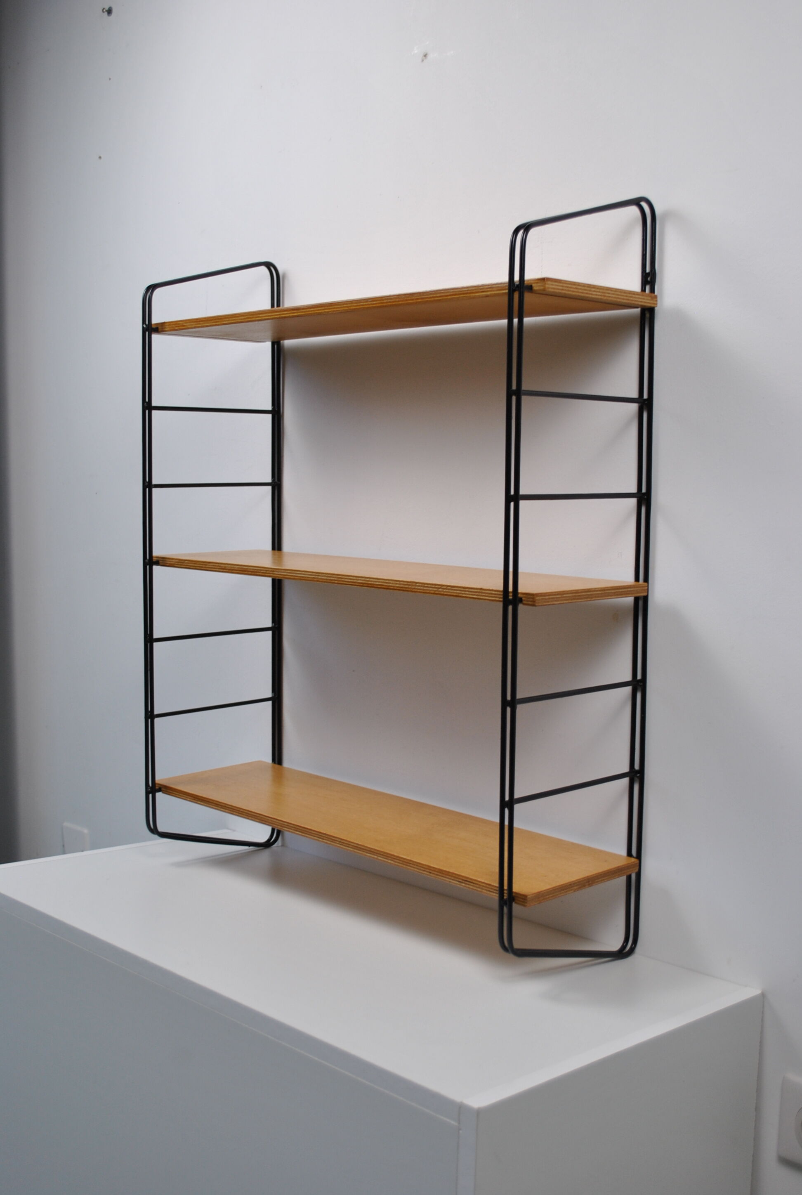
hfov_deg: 34.4
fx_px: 1297
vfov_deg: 49.5
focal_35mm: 39
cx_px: 401
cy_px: 598
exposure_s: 1/30
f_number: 5
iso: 200
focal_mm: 26
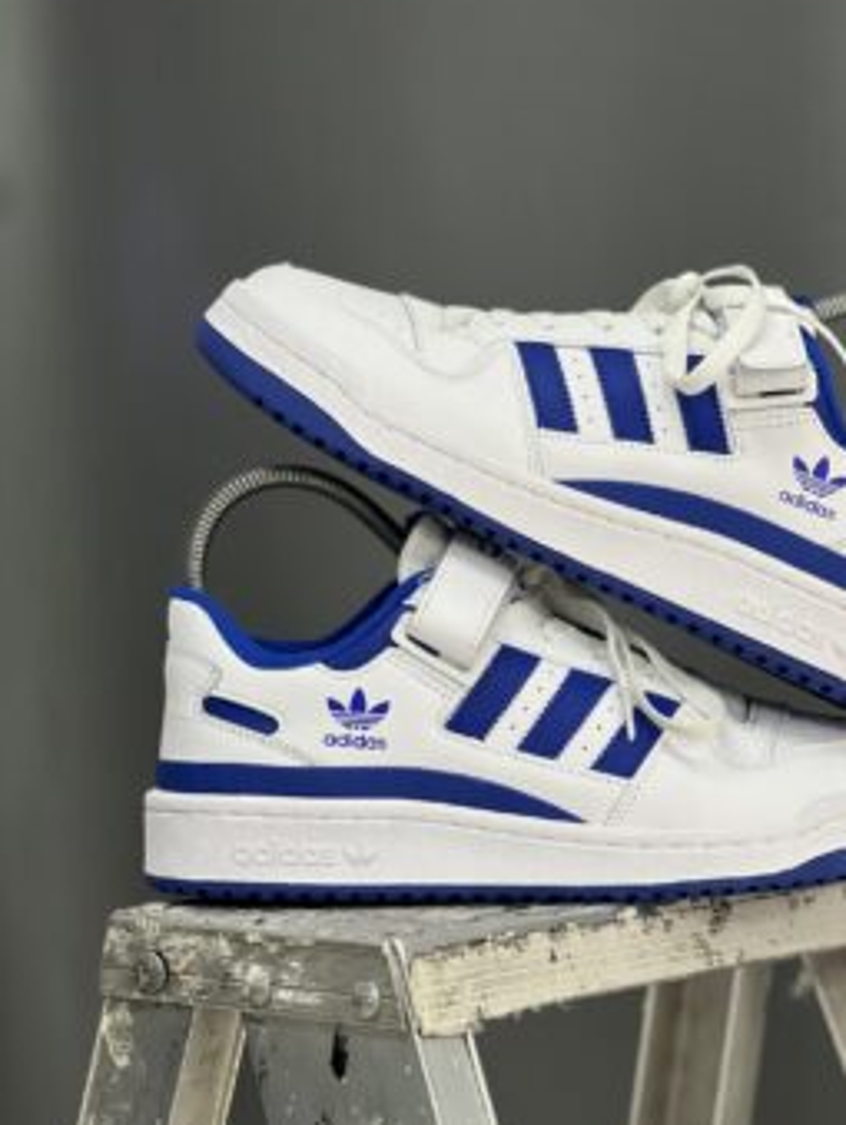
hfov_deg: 15.1
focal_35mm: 98
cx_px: 534
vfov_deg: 20.0
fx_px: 3187
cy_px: 614
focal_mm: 9
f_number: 2.8
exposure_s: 1/60
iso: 125
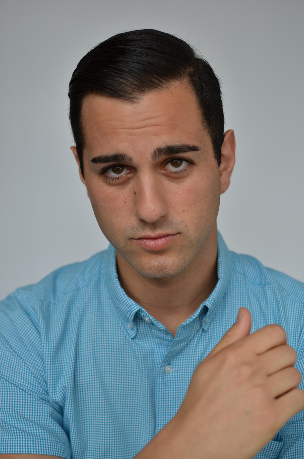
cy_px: 230
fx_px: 668
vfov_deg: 37.9
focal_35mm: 52
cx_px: 152
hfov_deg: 25.6
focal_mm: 35
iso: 125
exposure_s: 1/160
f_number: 2.5
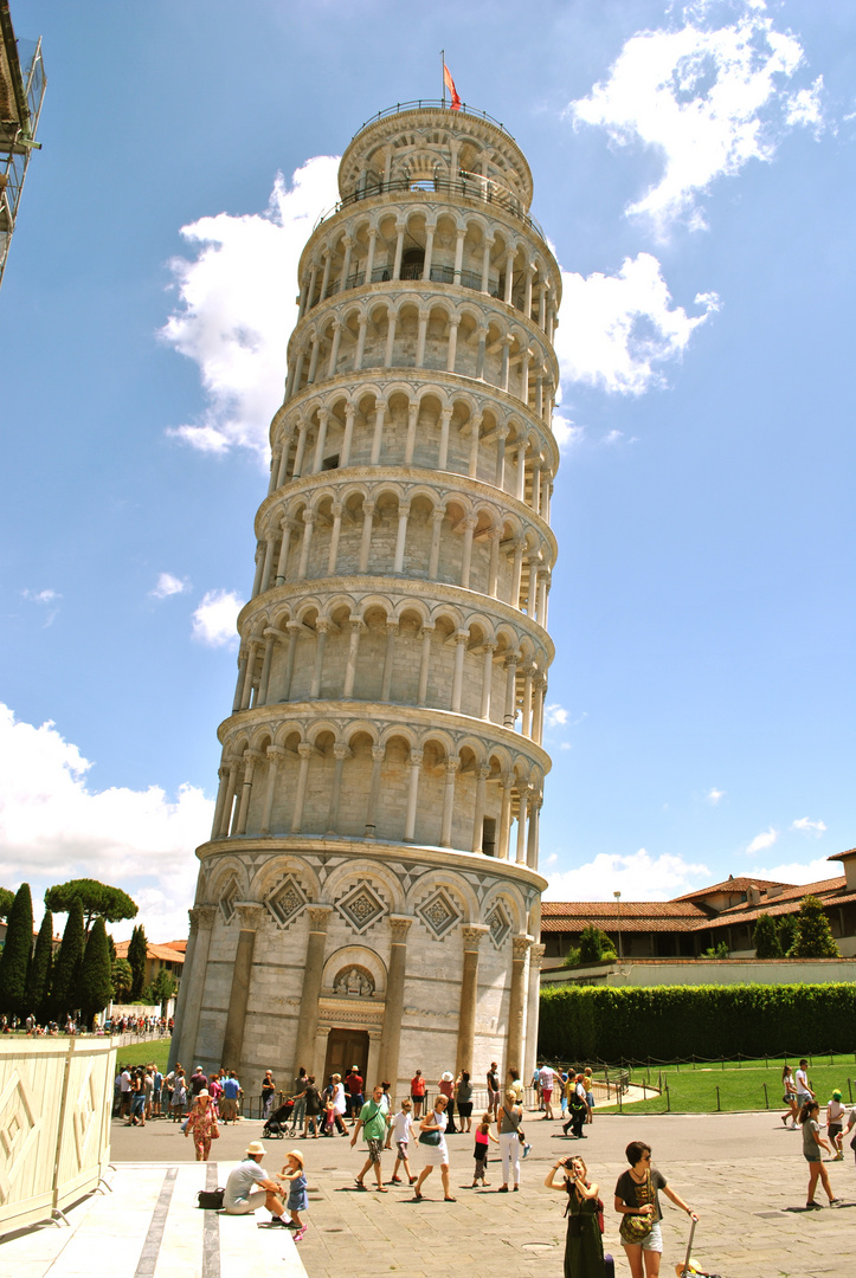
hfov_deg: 48.1
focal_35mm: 27
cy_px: 639
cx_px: 428
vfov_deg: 67.3
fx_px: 960
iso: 100
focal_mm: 18
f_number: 8
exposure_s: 1/250
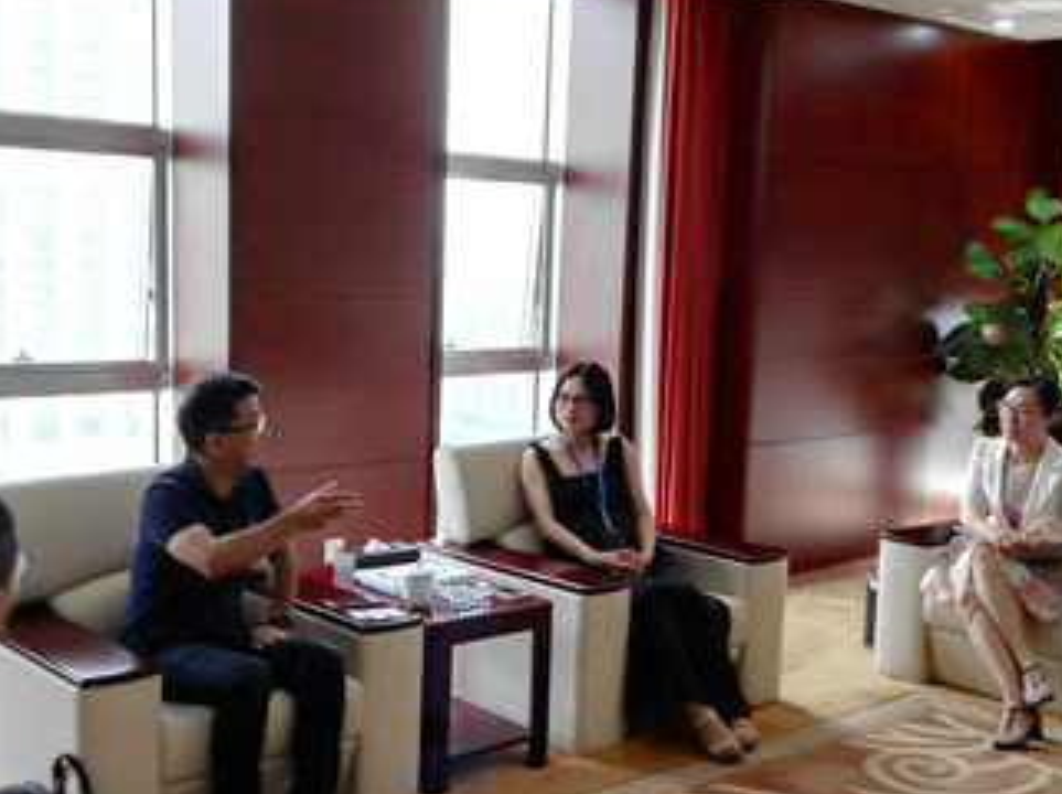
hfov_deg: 39.6
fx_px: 1471
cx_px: 453
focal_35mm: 48
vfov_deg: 30.2
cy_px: 430
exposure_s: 1/50
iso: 84
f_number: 2
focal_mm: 2.96
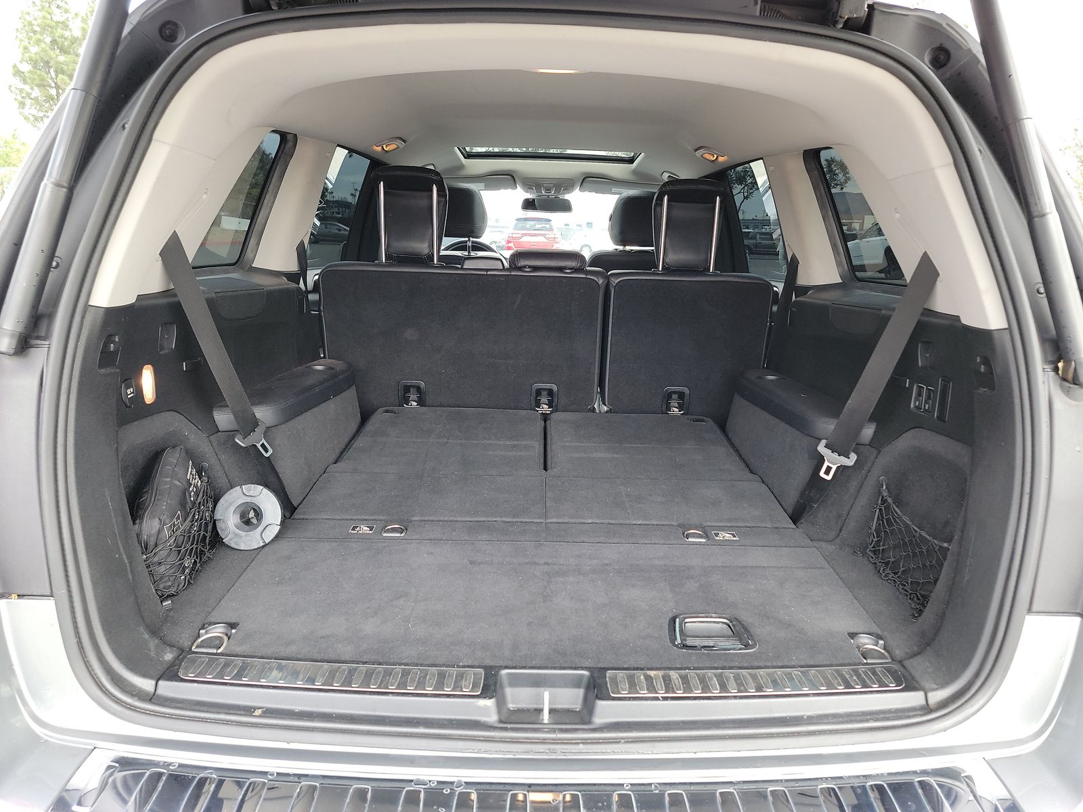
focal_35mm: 24
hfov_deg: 71.6
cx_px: 542
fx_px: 751
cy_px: 406
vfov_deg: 56.8
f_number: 1.8
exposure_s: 1/59
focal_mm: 6.7
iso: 281
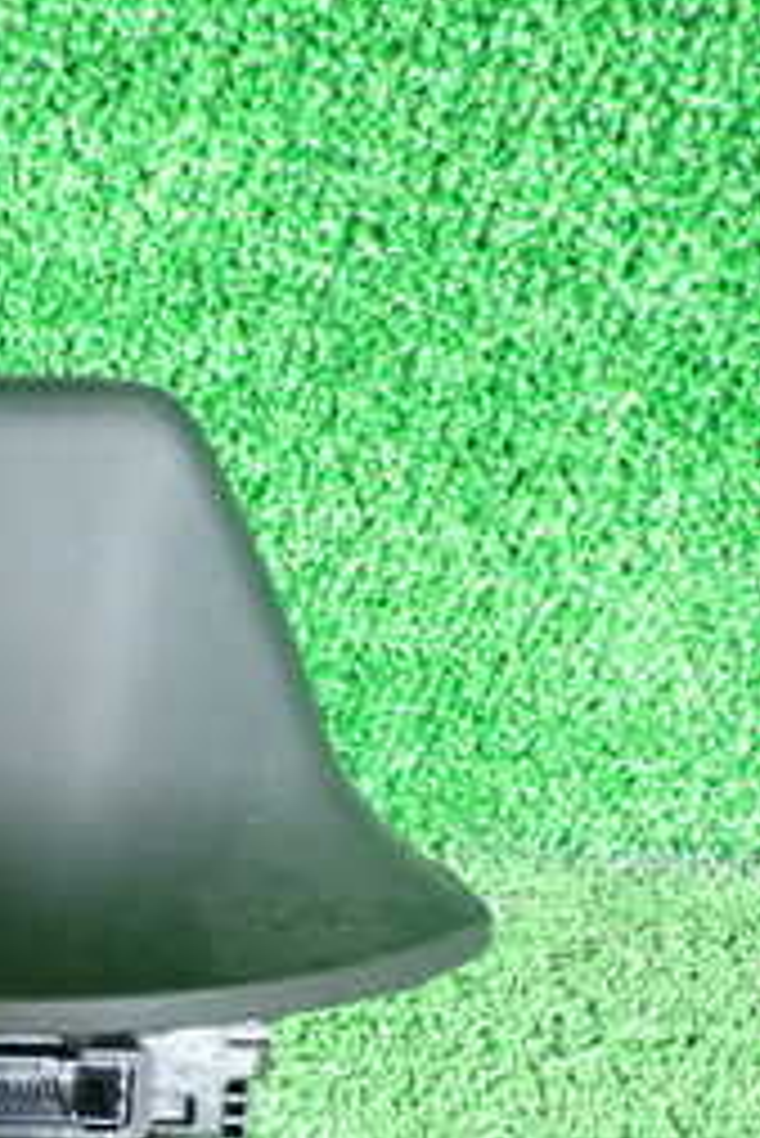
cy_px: 720
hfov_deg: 15.2
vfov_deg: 25.6
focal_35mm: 79
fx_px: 2498
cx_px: -562
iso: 800
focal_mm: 5.79
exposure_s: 1/20
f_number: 2.4
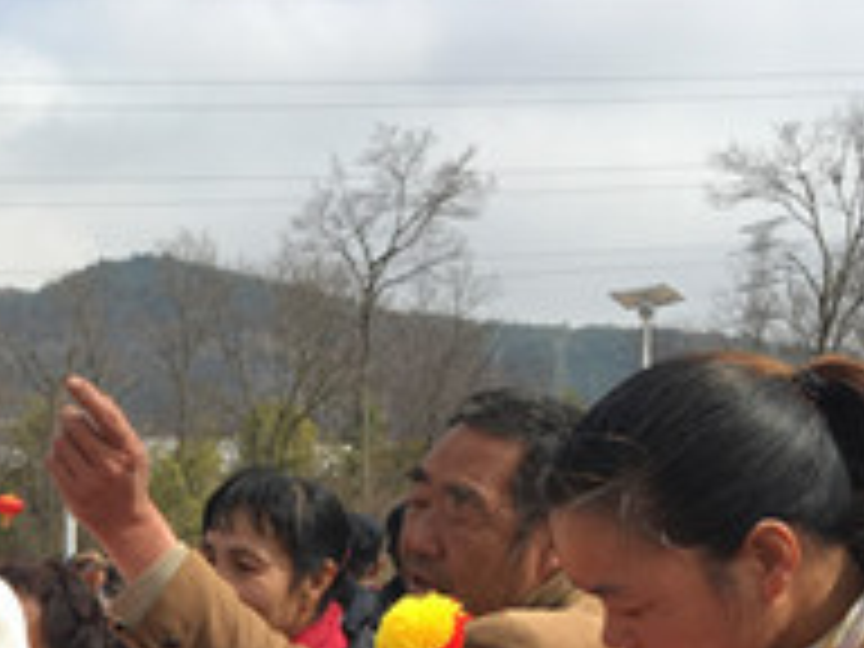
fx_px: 2072
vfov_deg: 16.7
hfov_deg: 22.0
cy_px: 864
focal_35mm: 83
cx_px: -130
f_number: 2.2
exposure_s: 1/1350
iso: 25
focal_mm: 4.15
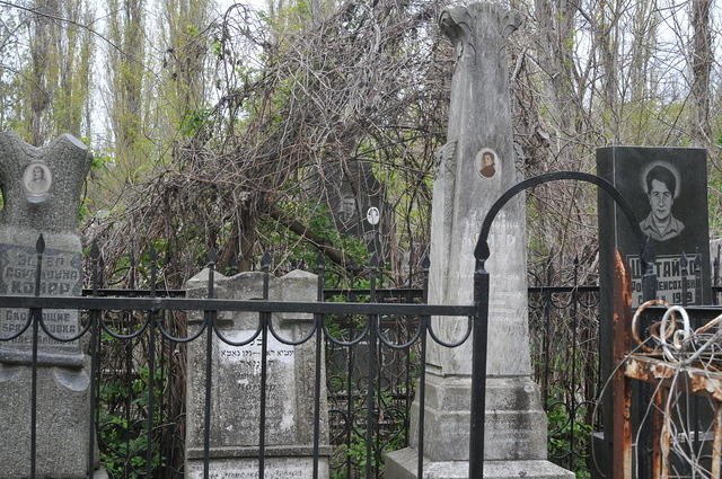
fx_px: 1022
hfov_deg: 38.9
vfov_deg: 26.4
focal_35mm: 51
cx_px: 361
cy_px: 240
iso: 400
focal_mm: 34
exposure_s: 1/320
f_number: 9
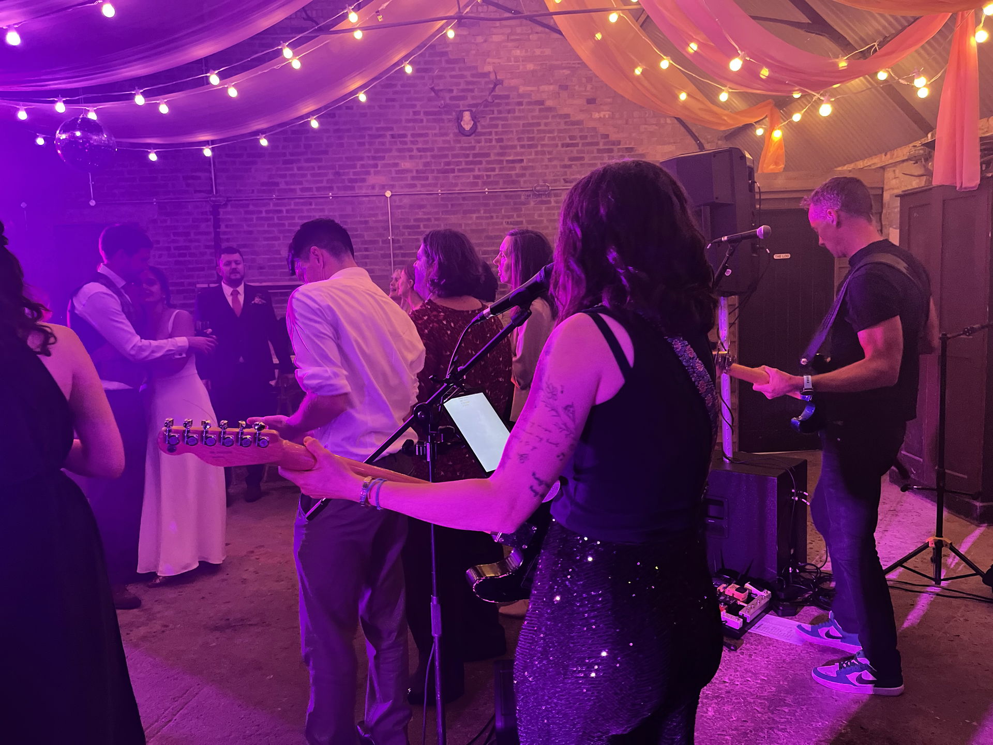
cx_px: 496
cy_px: 372
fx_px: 746
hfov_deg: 67.3
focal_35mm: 26
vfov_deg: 53.1
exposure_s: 1/33
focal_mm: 5.1
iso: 500
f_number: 1.6
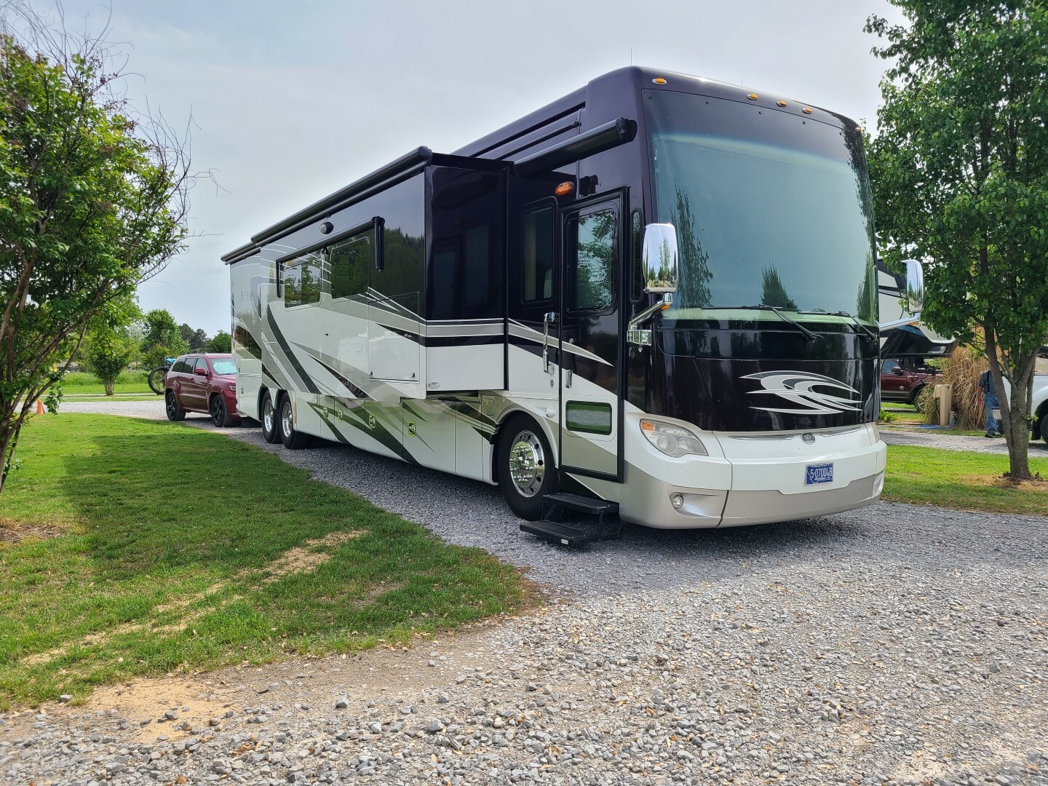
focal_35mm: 26
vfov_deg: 53.1
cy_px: 393
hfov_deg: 67.3
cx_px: 524
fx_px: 787
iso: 40
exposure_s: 1/1512
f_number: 1.8
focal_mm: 5.4
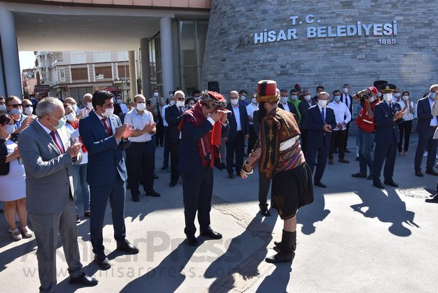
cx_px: 219
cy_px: 146
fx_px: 329
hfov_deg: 67.3
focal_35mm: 27
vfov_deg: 48.0
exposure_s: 1/500
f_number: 8
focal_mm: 18
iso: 360
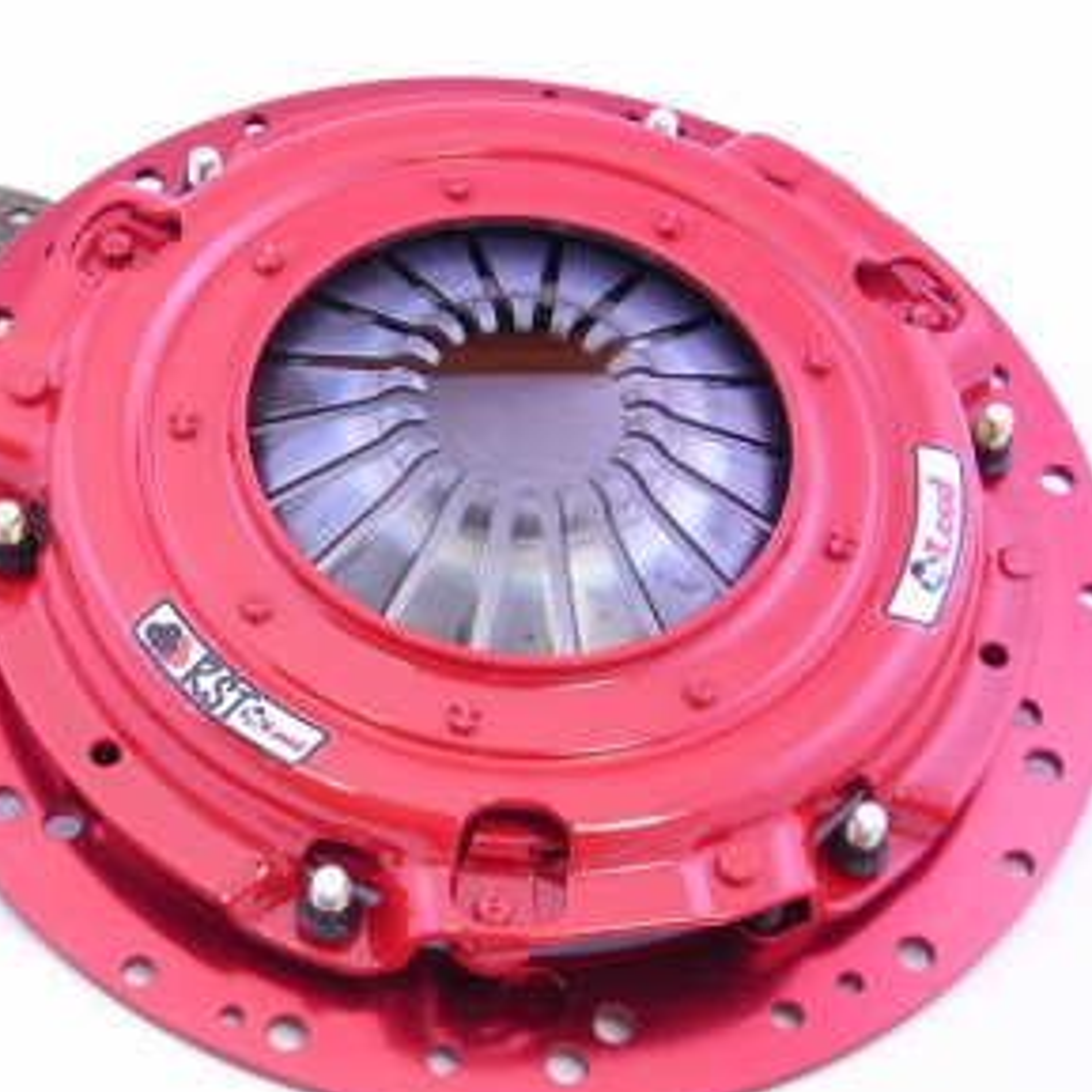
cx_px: 264
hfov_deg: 20.5
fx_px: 2998
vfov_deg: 20.6
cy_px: 527
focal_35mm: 84
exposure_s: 1/4.5
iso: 50
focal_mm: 9.1
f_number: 3.6
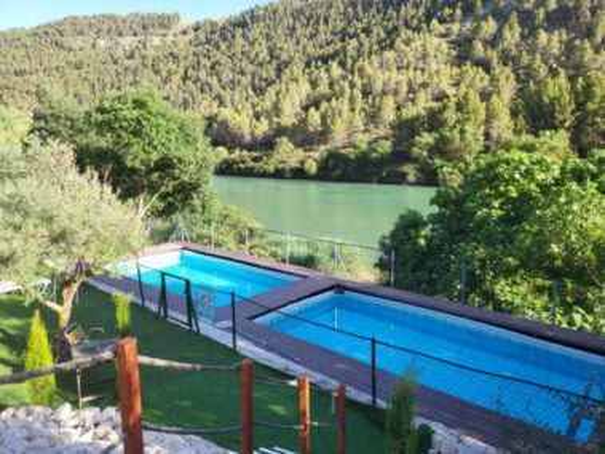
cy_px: 227
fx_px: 454
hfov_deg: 67.3
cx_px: 302
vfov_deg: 53.0
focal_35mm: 26
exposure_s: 1/585
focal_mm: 5.4
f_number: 1.8
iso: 40
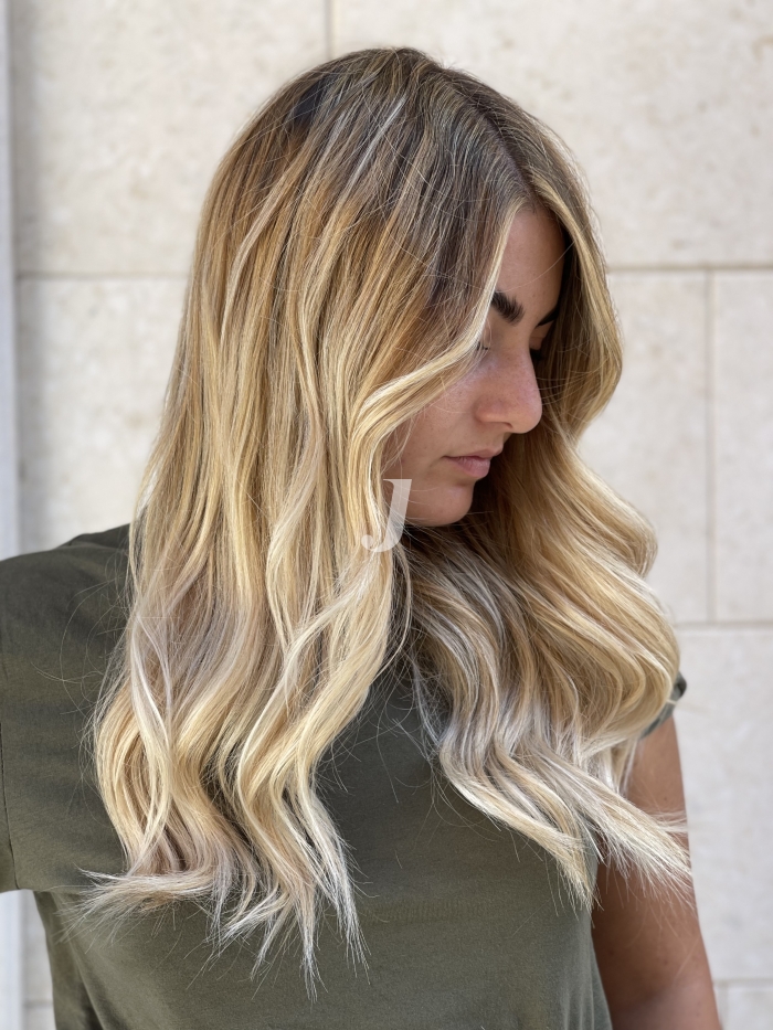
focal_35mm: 64
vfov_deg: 30.3
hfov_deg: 22.9
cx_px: 386
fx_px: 1905
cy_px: 515
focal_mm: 7.5
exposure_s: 1/121
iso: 25
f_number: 2.2
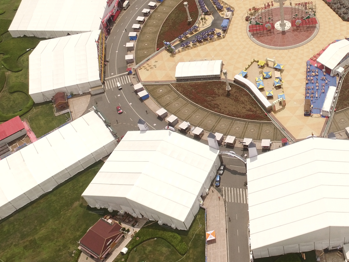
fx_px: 423
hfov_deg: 41.8
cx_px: 302
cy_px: 72
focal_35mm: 42
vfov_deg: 33.8
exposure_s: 1/1818
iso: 100
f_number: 2.8
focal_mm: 3.61
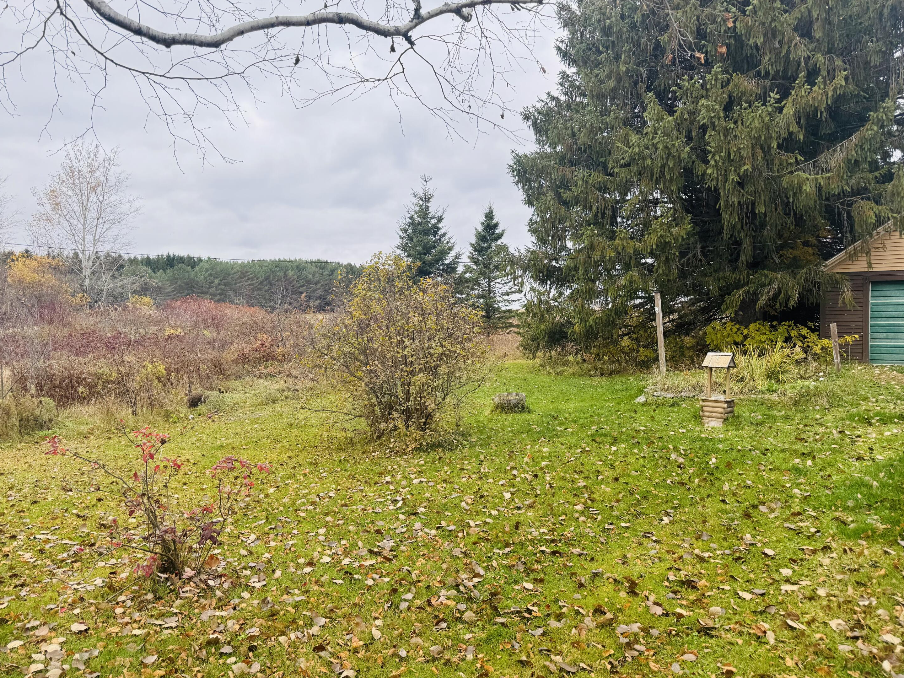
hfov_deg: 69.4
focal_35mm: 25
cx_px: 448
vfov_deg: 54.9
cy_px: 350
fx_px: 653
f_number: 1.78
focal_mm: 6.76
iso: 80
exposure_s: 1/739
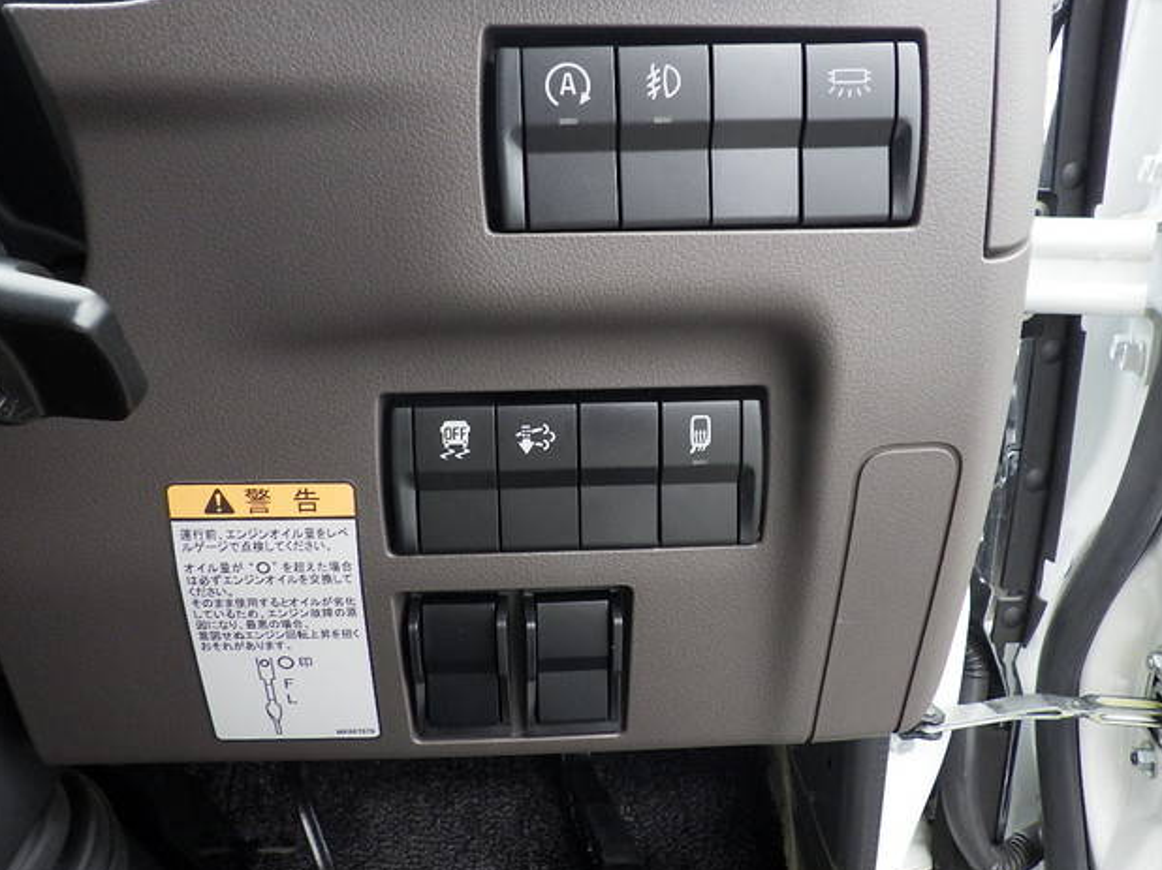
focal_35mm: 29
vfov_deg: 48.2
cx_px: 590
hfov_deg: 61.7
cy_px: 430
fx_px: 973
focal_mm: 5
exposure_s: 1/60
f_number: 3.5
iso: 250
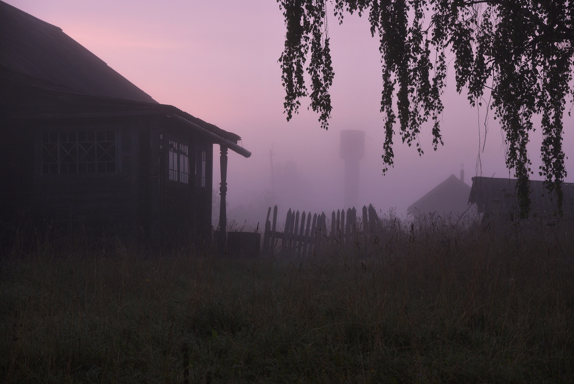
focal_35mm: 85
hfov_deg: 23.9
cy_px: 192
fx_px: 1356
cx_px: 287
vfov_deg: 16.1
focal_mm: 85
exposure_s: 1/250
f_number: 6.3
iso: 400
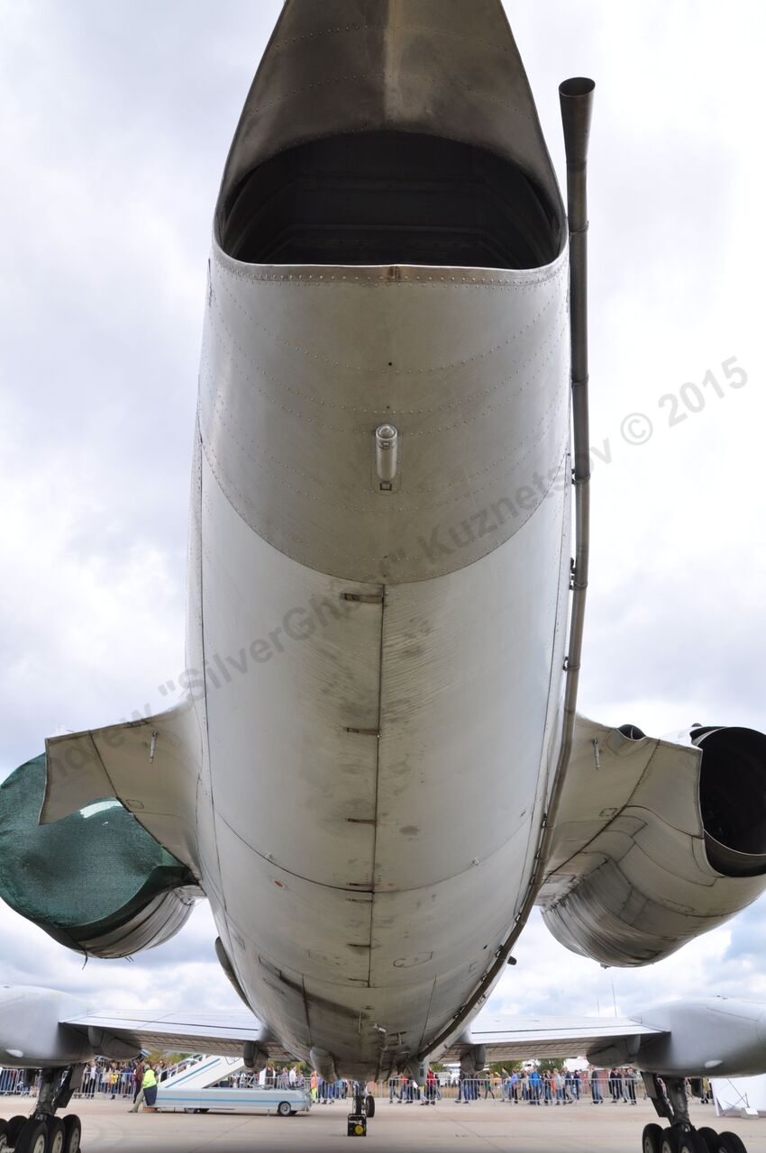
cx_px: 383
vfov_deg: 70.5
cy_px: 576
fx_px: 816
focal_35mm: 26
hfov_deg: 50.3
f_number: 8
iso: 200
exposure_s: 1/125
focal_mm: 17
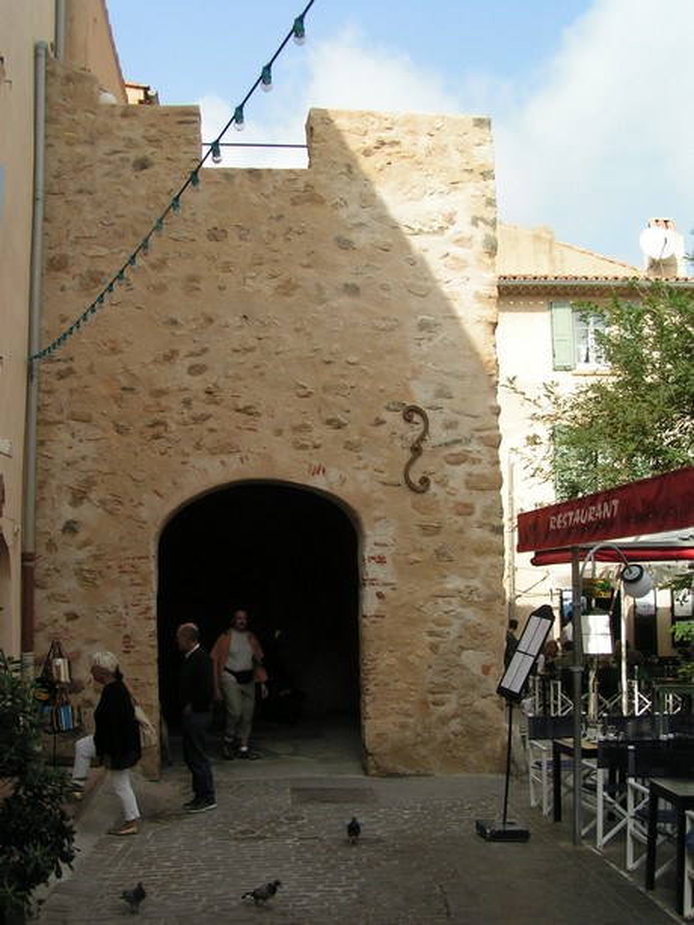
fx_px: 1015
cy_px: 462
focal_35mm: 38
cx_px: 347
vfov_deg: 49.0
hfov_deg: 37.7
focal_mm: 5.8
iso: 50
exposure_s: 1/200
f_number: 5.6
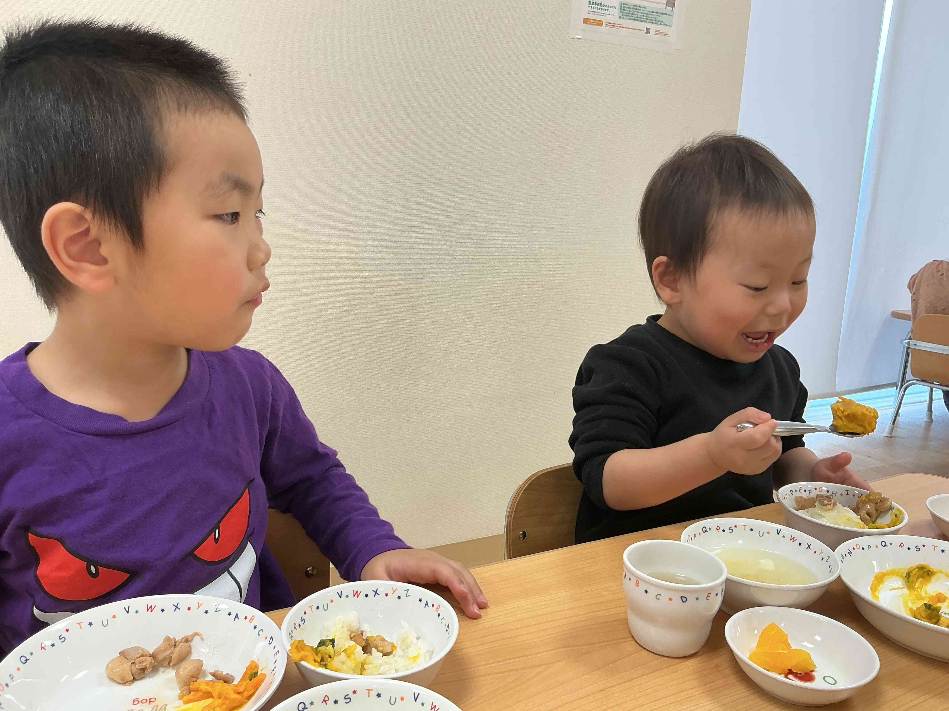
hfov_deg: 61.7
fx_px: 795
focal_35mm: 29
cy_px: 356
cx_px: 474
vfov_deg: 48.2
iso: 32
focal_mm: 3
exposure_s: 1/120
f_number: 1.8
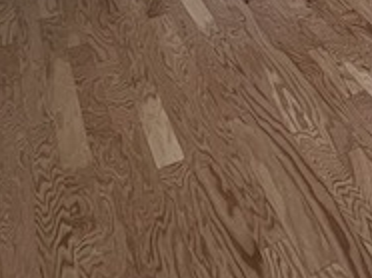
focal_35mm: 56
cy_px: -206
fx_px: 601
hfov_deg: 27.4
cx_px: 510
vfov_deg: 19.9
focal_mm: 1.57
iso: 160
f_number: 1.8
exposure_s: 1/120
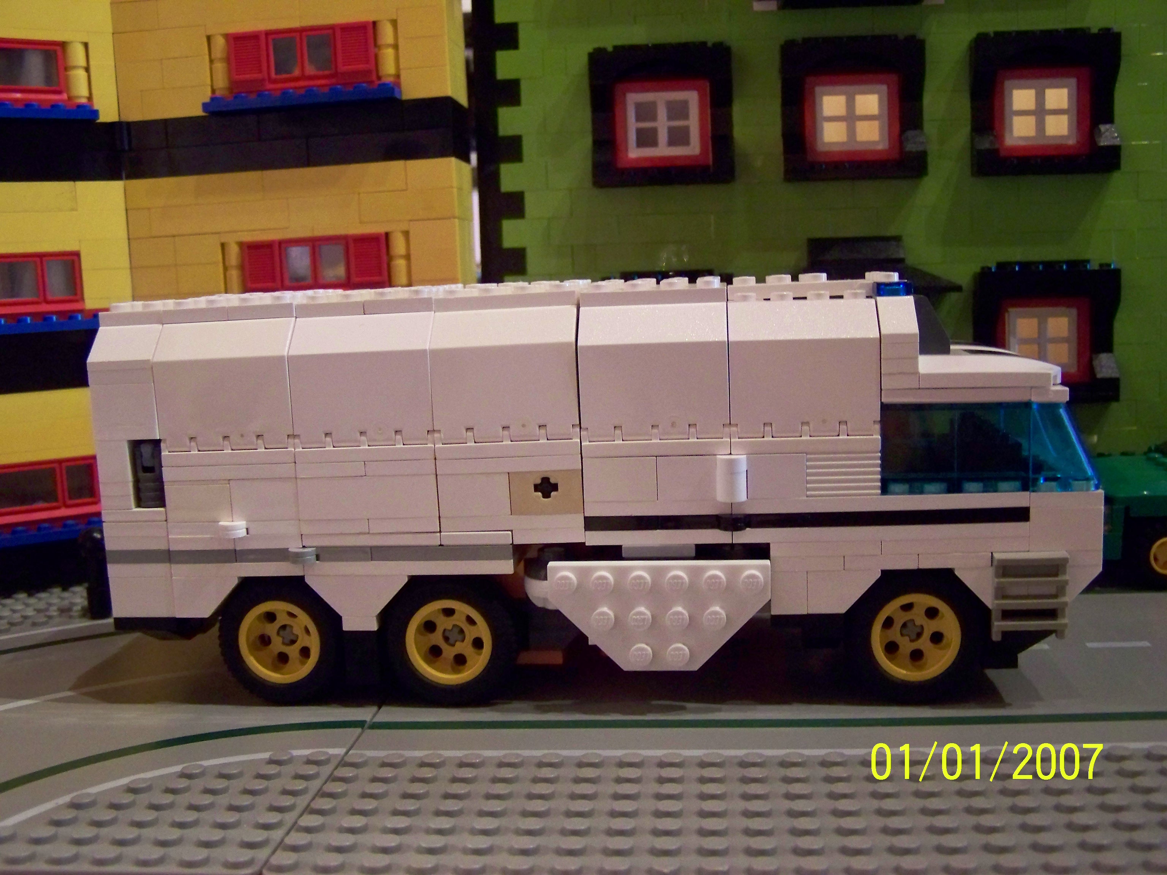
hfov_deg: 49.0
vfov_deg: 37.7
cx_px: 584
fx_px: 1281
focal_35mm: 38
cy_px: 438
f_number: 2.8
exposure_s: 1/13
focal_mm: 6.3
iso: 400
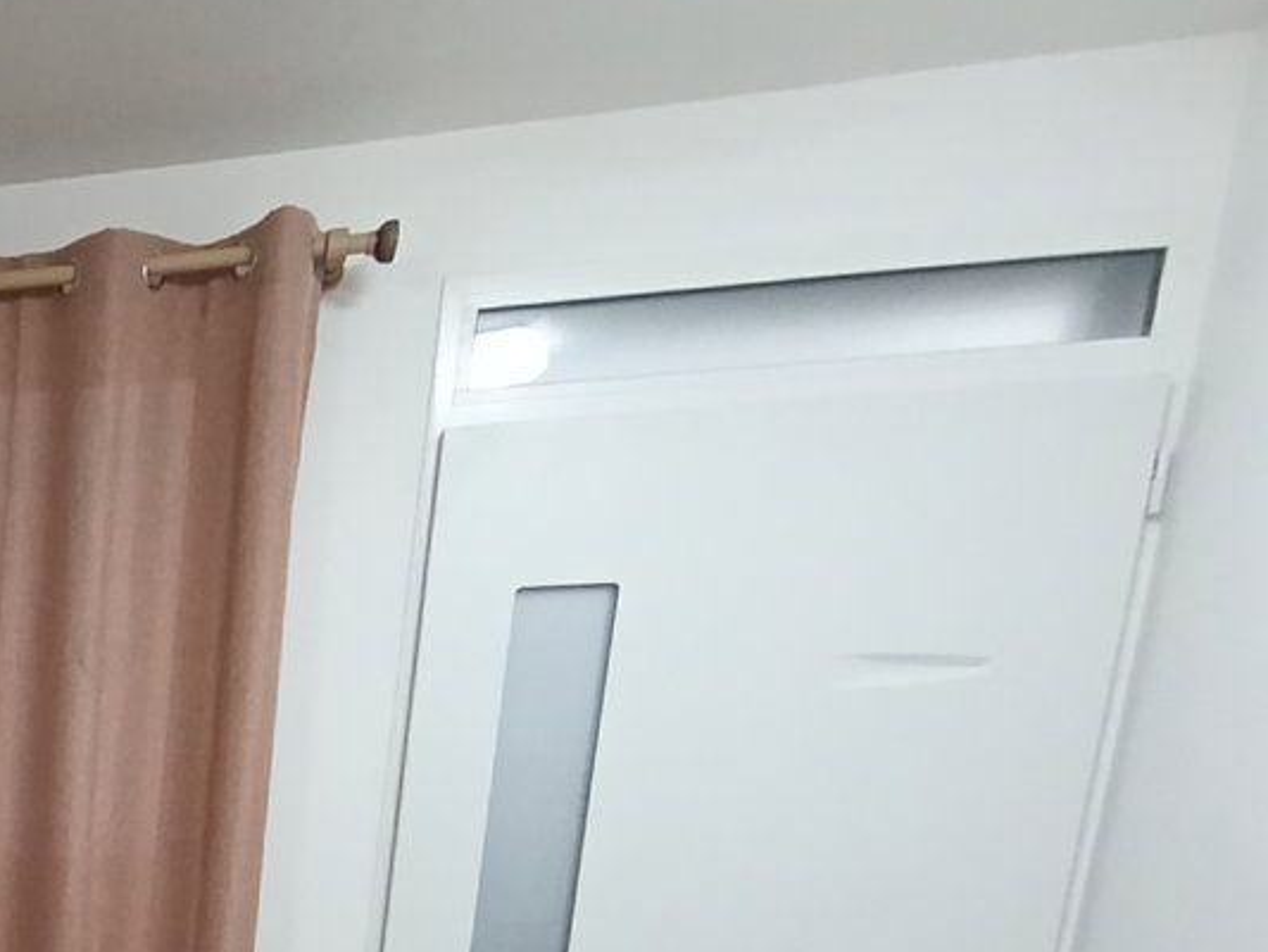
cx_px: -481
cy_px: 1357
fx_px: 1759
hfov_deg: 29.6
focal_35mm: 48
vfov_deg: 24.7
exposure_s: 1/33.3
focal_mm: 1.65
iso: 400
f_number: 2.2
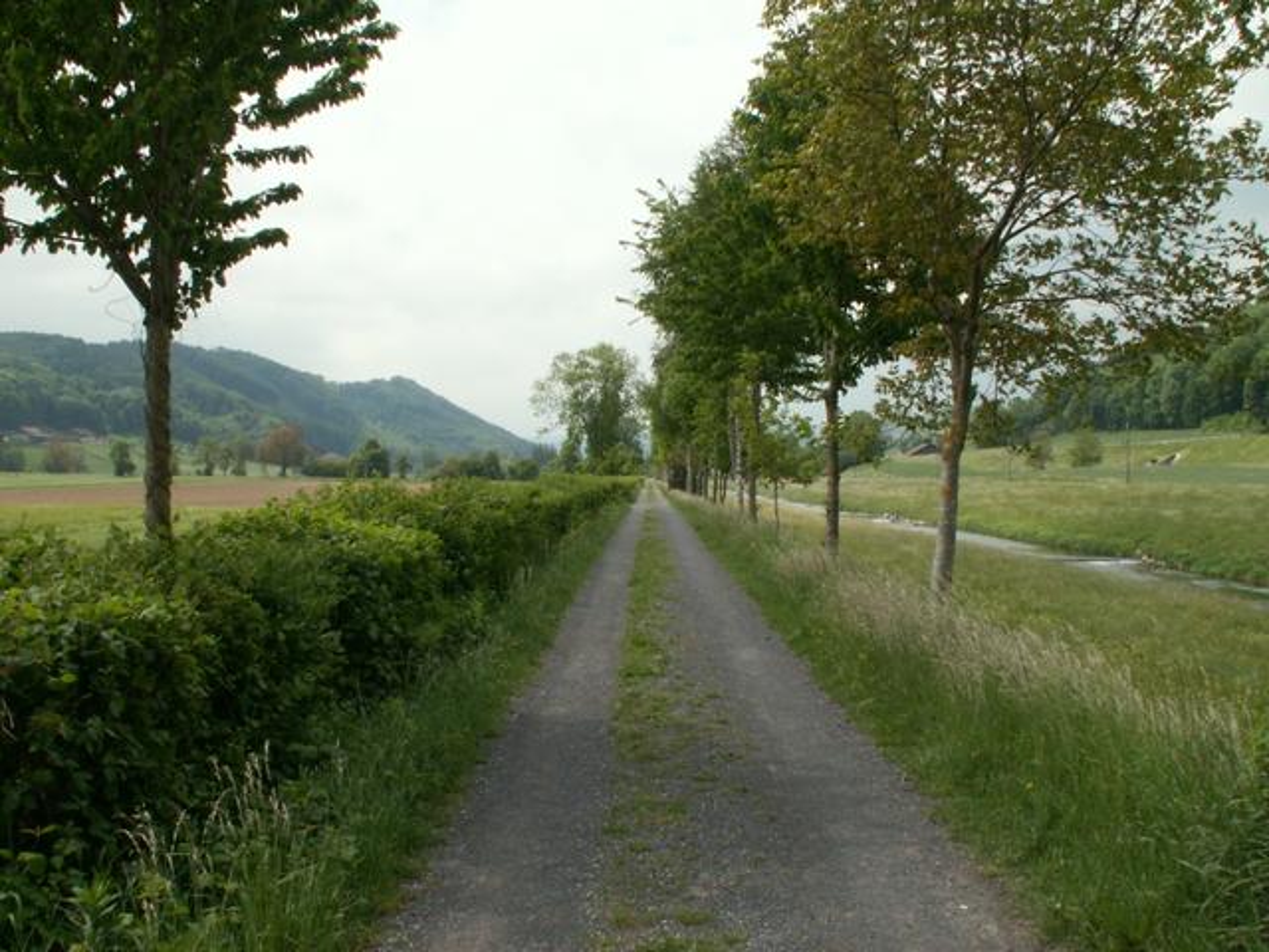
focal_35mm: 35
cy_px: 476
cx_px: 634
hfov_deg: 52.6
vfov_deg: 40.7
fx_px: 1283
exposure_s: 1/125
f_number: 8
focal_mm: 5.86
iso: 50
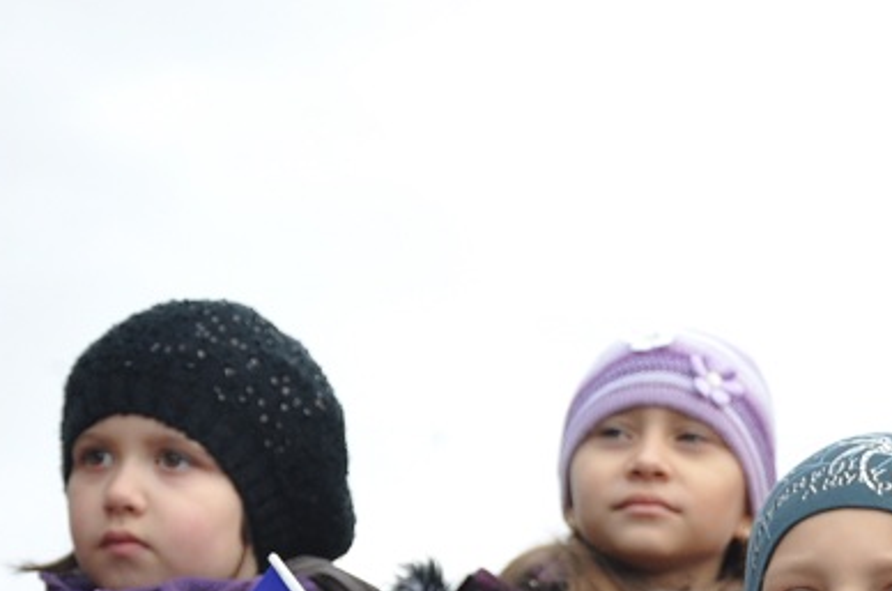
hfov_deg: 12.3
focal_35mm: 167
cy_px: 680
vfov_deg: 8.1
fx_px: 4129
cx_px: 637
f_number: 10
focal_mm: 48
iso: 500
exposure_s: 1/400
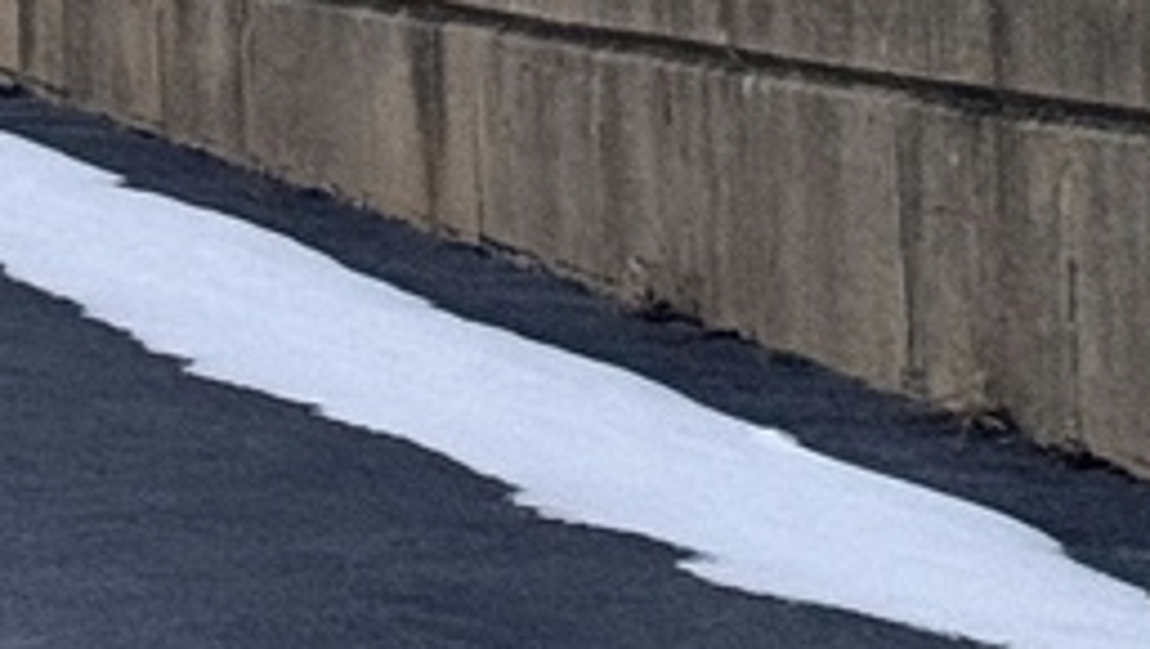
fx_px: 8941
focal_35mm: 293
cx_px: -859
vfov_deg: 4.0
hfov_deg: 7.2
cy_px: -1137
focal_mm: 6.76
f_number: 1.78
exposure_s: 1/121
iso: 64
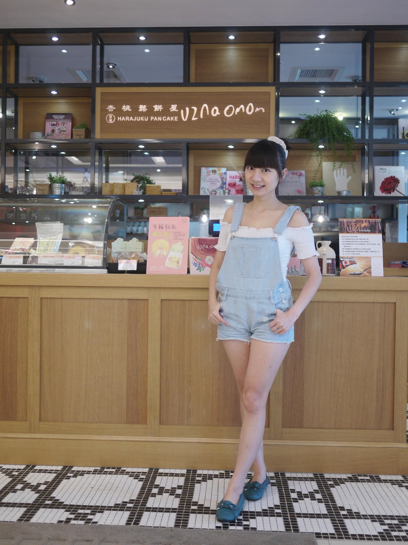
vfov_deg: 46.8
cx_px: 204
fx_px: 629
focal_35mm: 40
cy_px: 272
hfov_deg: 36.0
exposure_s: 1/60
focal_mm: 20
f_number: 1.7
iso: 160
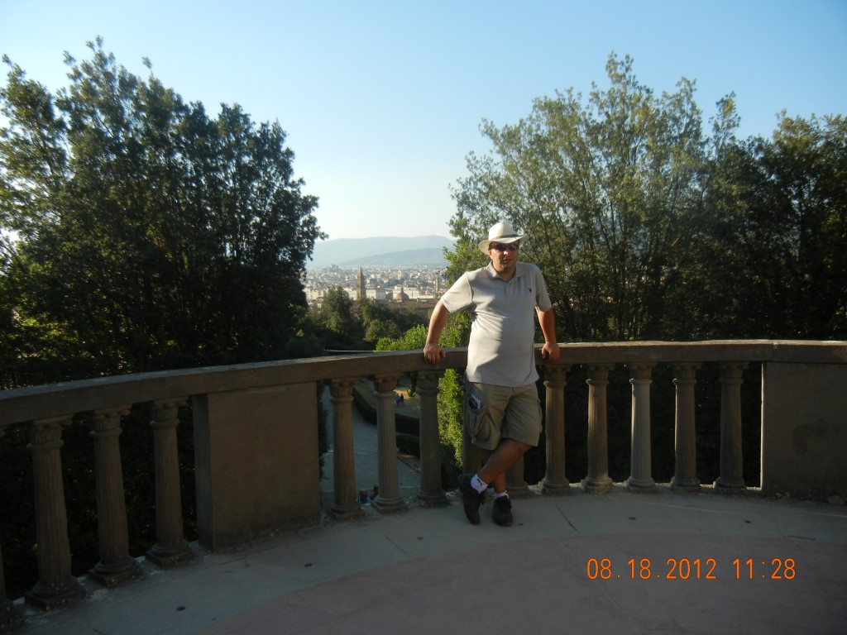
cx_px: 424
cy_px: 318
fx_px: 734
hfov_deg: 60.0
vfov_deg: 46.8
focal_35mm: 30
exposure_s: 1/790
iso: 160
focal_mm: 5.4
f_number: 3.5
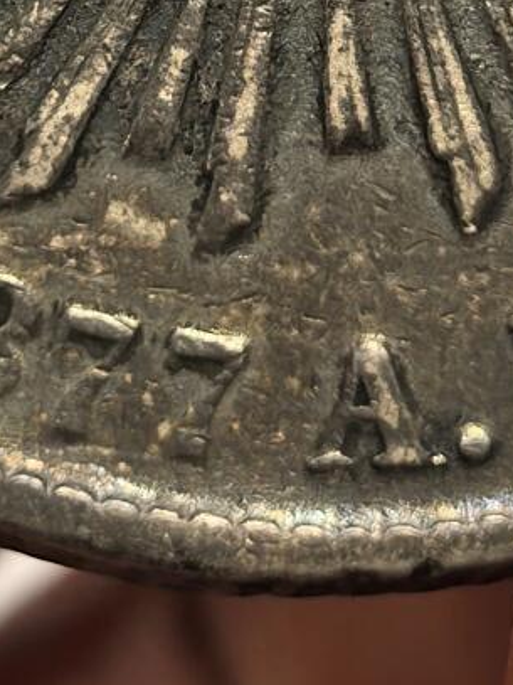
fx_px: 4725
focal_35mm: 239
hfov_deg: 6.2
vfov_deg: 8.1
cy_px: -291
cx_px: 298
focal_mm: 6.98
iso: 250
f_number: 2
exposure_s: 1/100
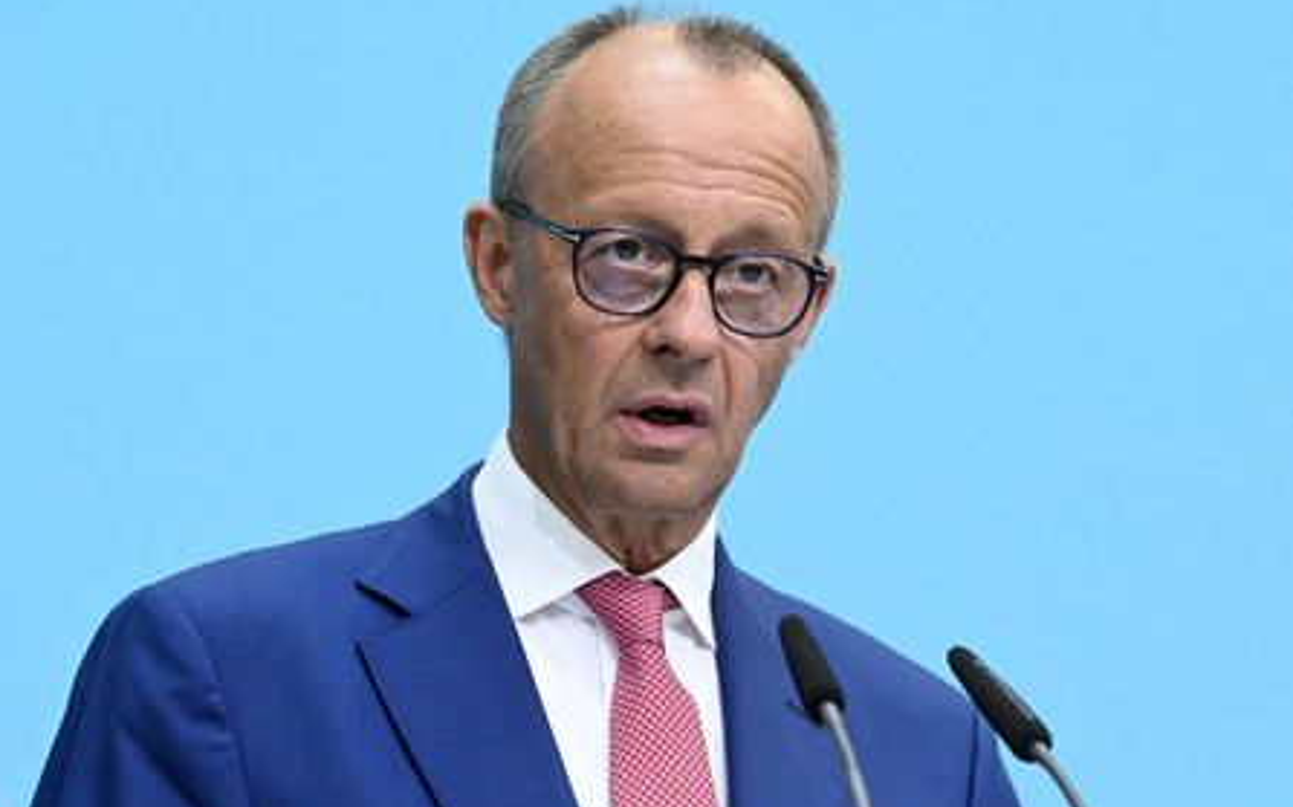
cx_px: 646
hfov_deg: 14.0
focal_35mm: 149
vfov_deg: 8.8
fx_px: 5249
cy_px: 399
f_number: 5.6
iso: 5000
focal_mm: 145
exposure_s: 1/500
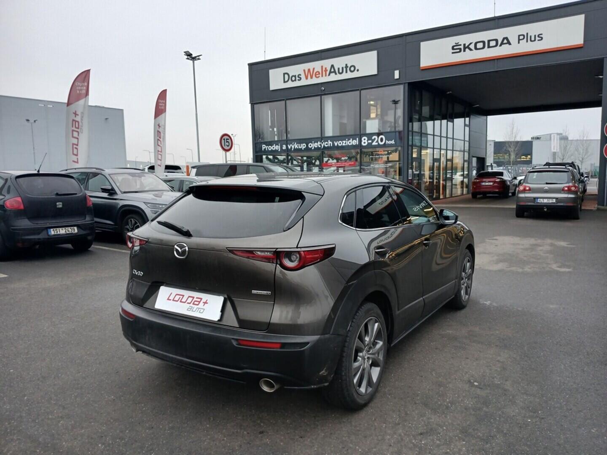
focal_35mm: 26
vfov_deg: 53.1
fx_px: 456
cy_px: 228
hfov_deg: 67.3
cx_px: 304
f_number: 1.8
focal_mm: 3.98
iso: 80
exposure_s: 1/50
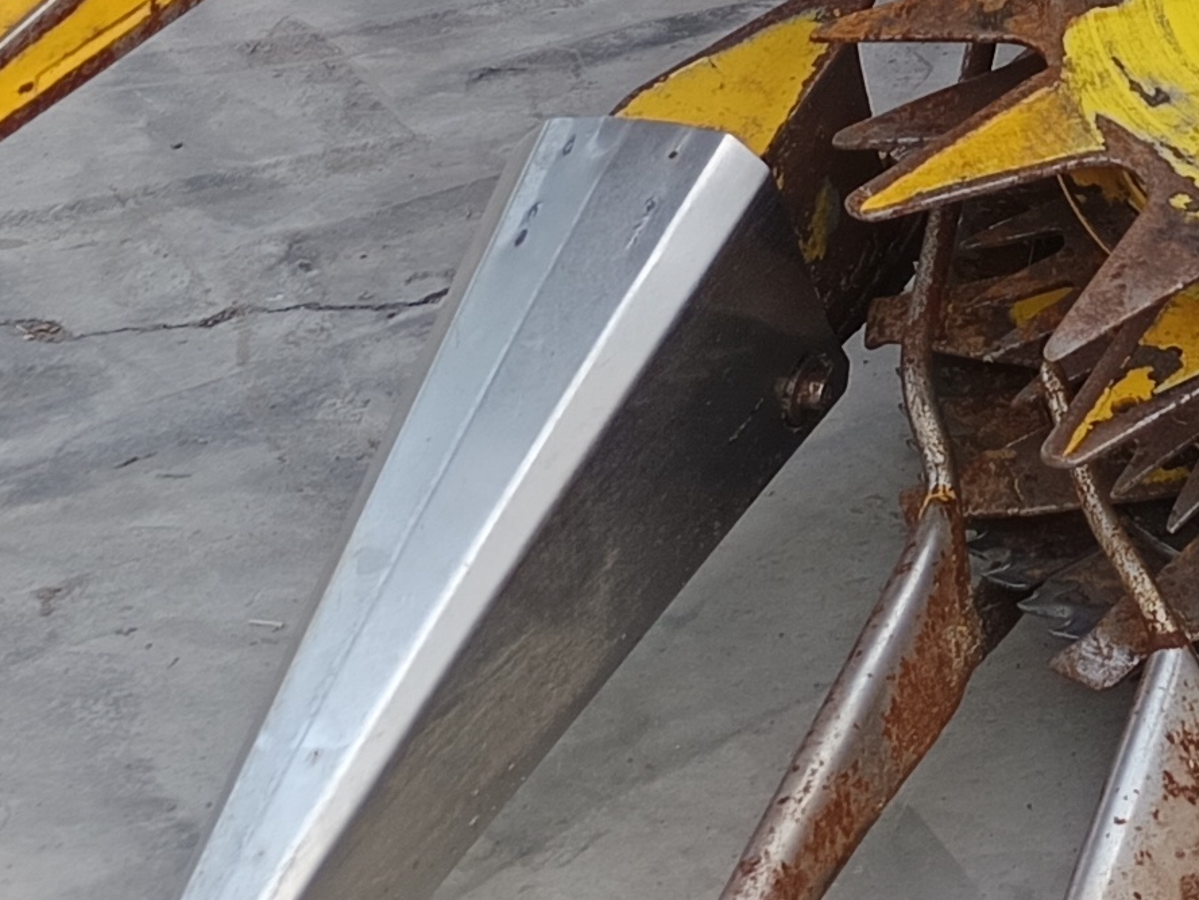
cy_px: -903
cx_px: 2495
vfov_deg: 12.2
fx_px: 3741
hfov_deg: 14.6
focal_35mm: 108
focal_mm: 5.31
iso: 50
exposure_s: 1/135
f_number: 1.7
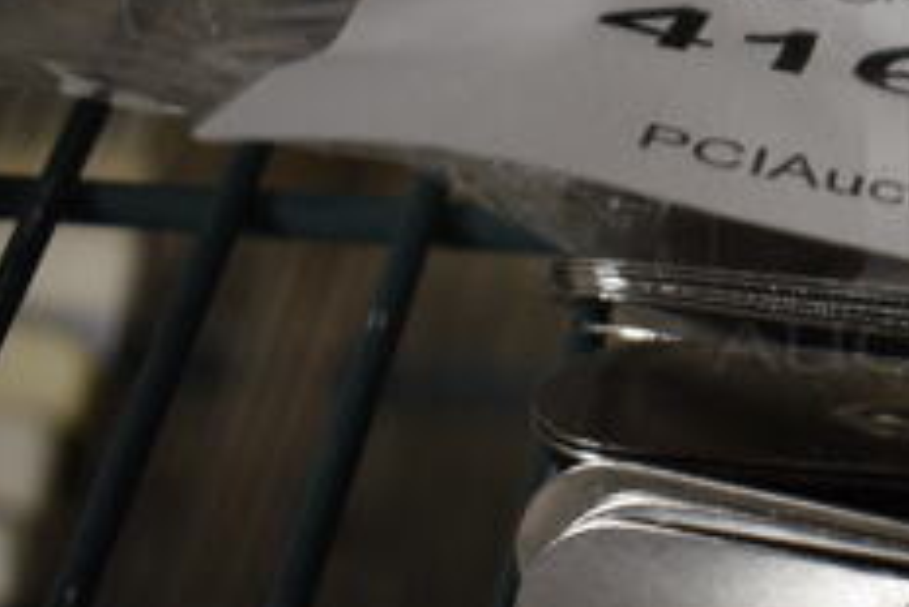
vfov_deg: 17.2
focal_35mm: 79
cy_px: 180
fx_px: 1996
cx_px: 1124
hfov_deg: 23.2
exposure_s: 1/60
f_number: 4
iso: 1000
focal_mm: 20
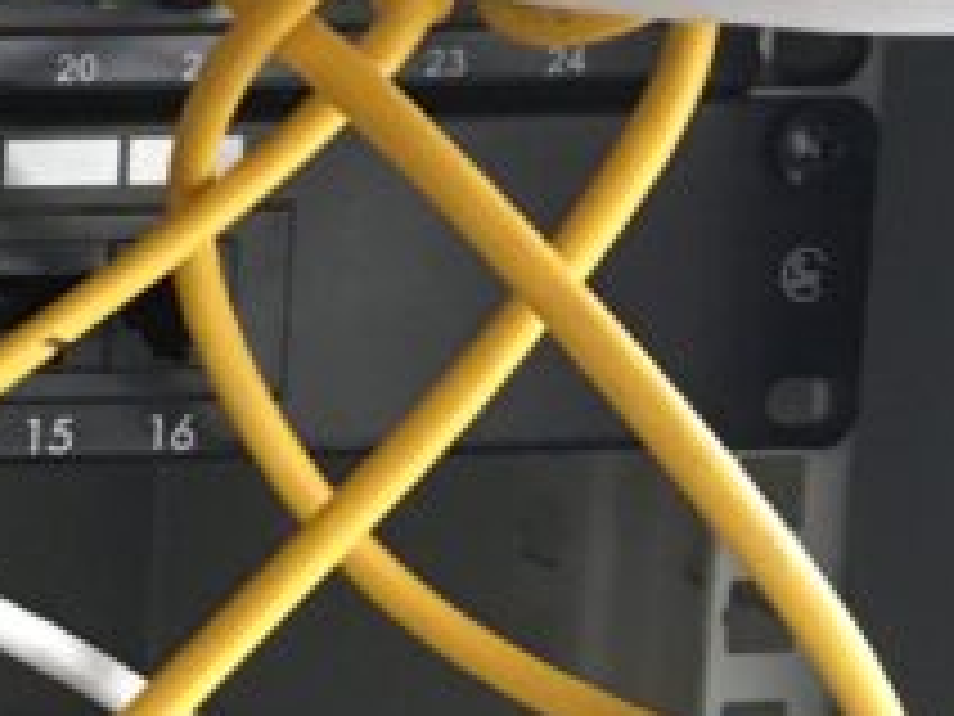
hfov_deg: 12.1
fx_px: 3858
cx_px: -1107
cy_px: 338
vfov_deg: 10.6
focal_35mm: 140
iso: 200
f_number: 2.2
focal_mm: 4.15
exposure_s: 1/33
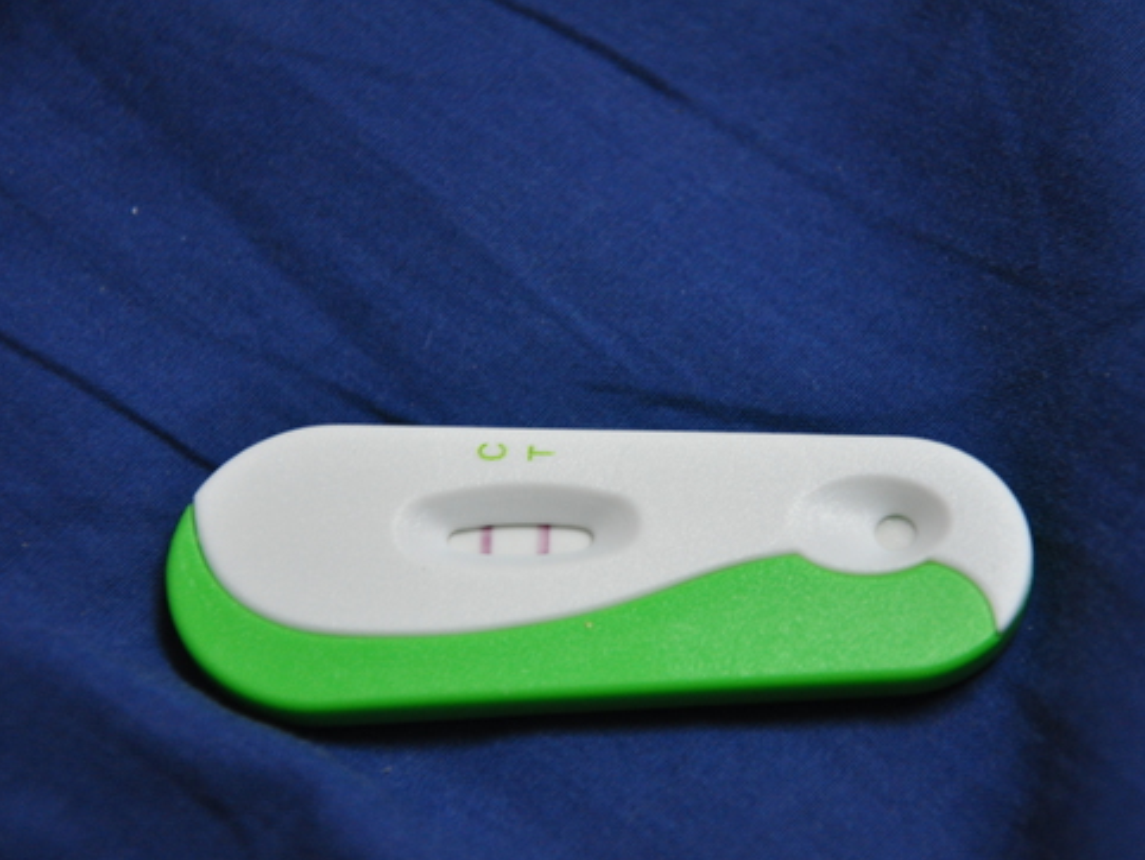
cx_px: 615
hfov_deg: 11.4
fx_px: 5710
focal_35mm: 173
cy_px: 431
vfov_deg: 8.6
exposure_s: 1/10
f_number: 5.6
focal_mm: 105
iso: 800
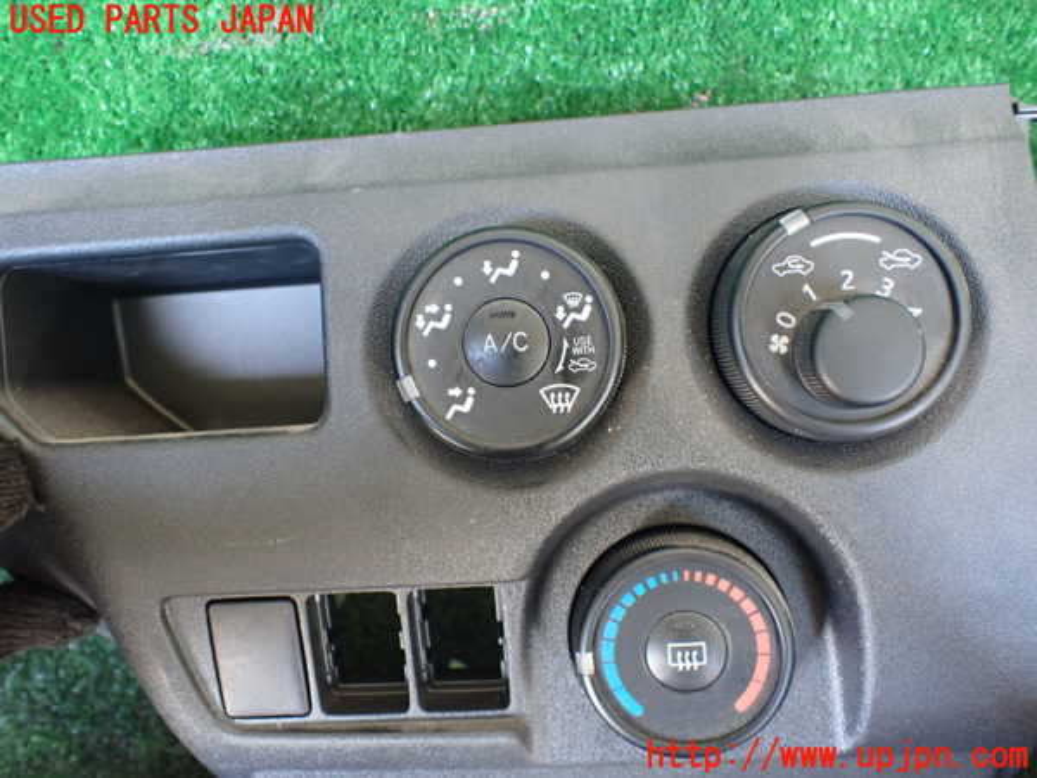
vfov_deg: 46.8
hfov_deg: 60.0
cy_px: 389
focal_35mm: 30
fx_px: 899
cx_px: 518
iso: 800
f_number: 2.3
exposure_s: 1/40
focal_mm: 5.4
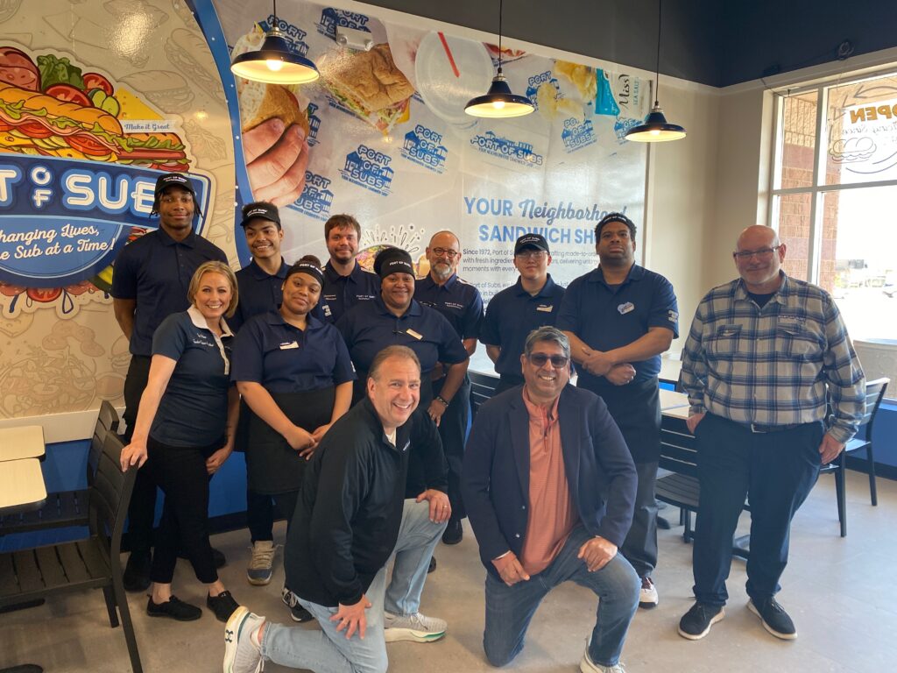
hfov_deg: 67.3
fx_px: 674
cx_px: 448
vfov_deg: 53.1
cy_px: 336
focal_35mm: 26
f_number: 1.8
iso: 100
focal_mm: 4.25
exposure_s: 1/120
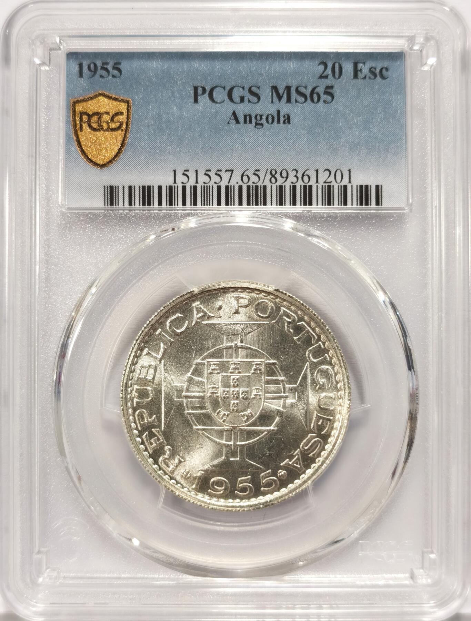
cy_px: 310
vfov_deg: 35.4
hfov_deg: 27.2
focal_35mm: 54
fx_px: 972
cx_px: 236
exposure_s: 1/100
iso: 100
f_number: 16
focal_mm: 5.56
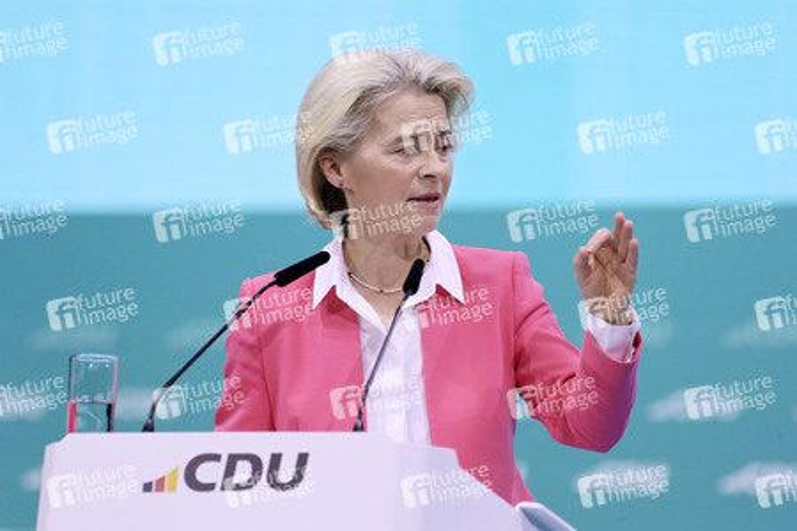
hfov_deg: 6.4
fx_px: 7084
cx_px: 398
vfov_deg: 4.3
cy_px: 266
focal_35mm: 320
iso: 8000
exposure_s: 1/640
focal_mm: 320
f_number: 5.6
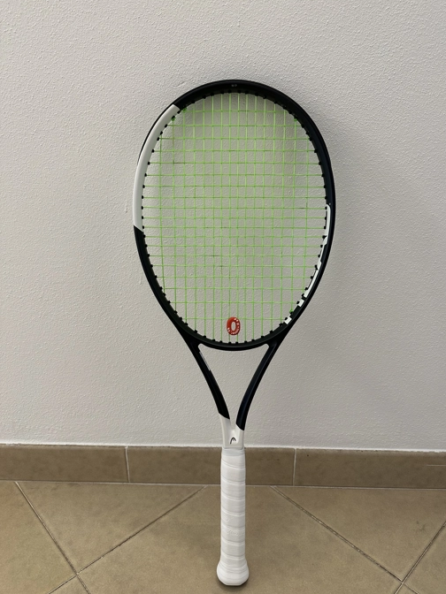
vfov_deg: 69.4
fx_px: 429
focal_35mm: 25
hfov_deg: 54.9
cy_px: 296
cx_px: 231
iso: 200
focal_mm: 6.86
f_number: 1.78
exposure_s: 1/50
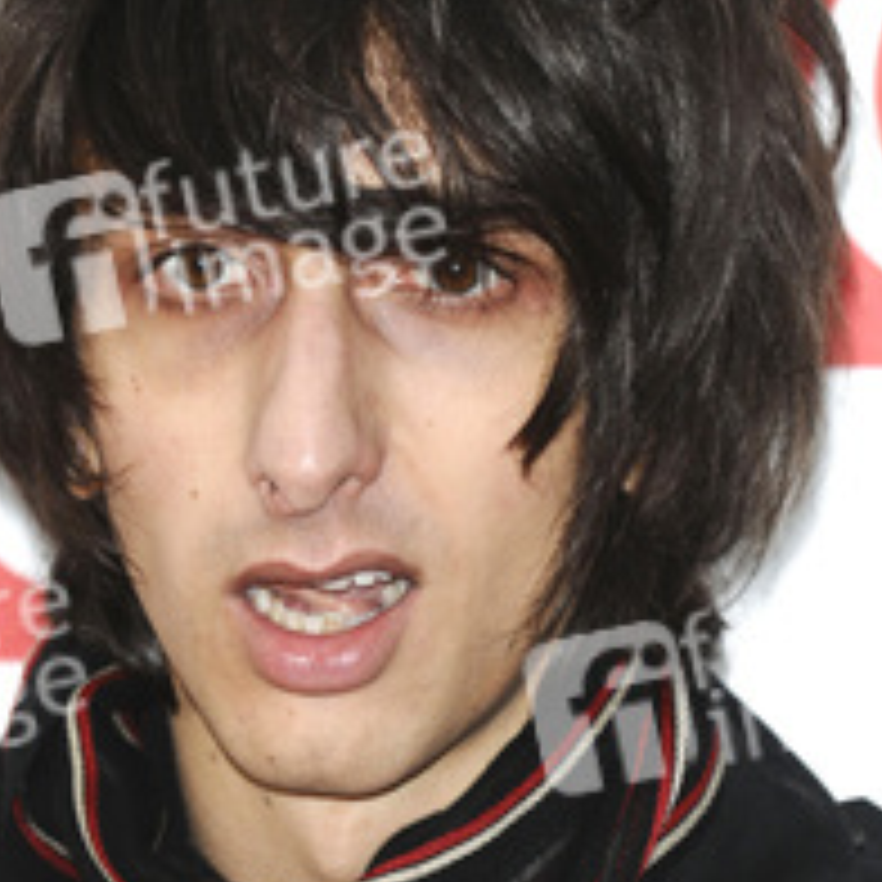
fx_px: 10893
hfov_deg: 4.6
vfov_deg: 4.6
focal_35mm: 378
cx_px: 349
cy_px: 464
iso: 320
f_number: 4.5
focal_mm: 145
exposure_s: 1/200
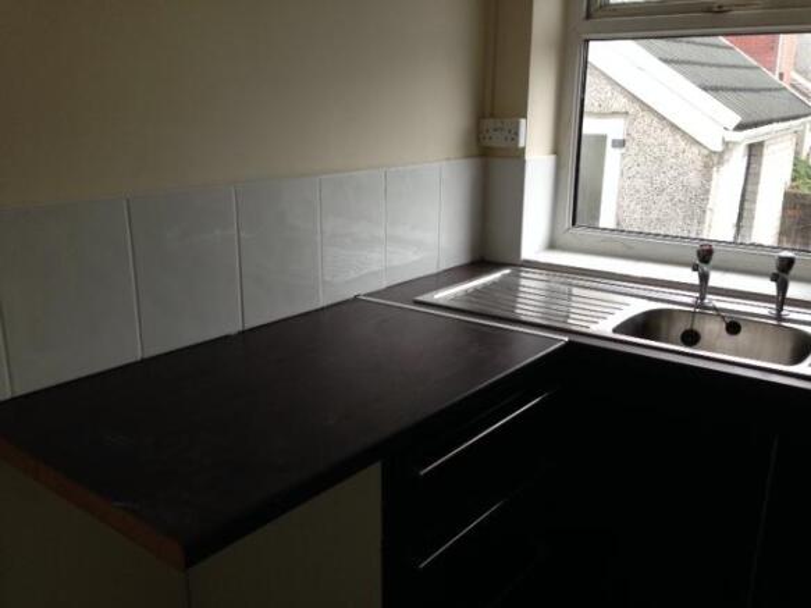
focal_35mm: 33
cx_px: 406
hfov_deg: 55.4
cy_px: 304
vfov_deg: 42.9
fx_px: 773
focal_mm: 4.12
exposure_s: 1/120
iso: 100
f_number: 2.4
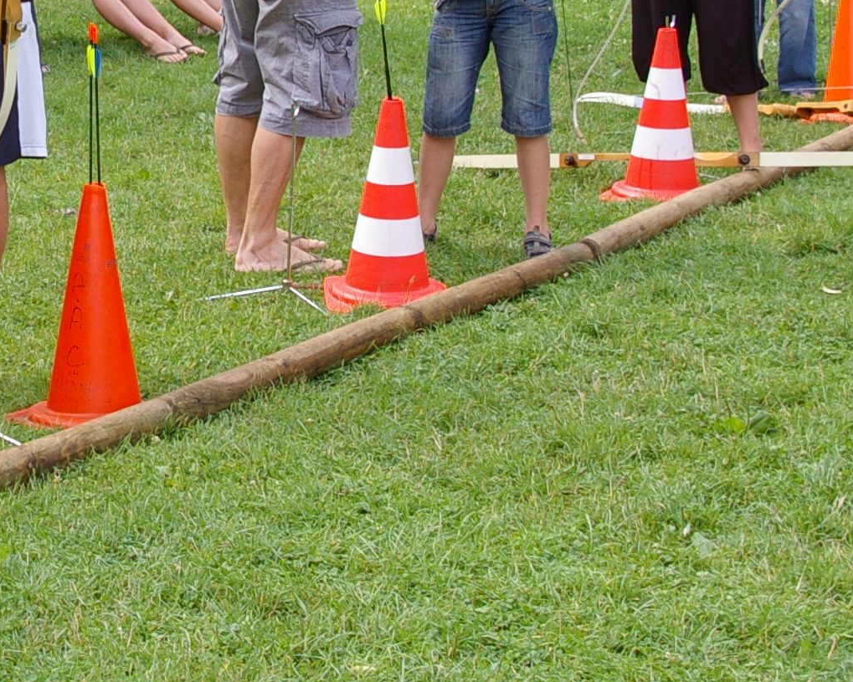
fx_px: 2726
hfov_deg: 17.3
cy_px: 44
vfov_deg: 14.1
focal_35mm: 108
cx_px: -29
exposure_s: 1/125
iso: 200
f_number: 6.7
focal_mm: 26
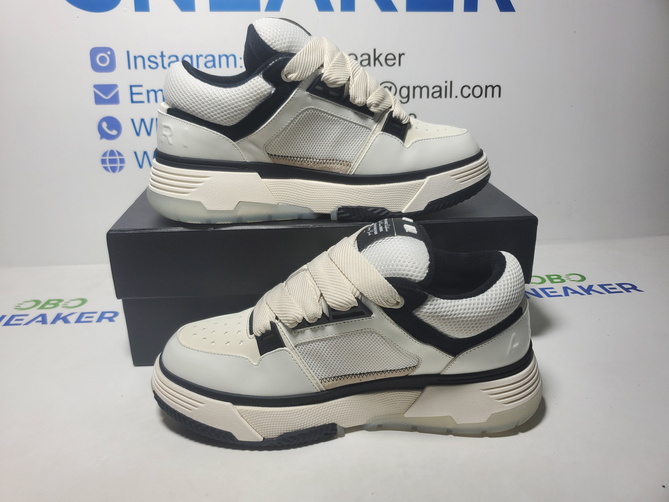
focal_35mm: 26
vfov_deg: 53.1
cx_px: 334
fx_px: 502
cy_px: 251
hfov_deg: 67.3
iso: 50
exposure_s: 1/434
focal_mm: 4.3
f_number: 1.5
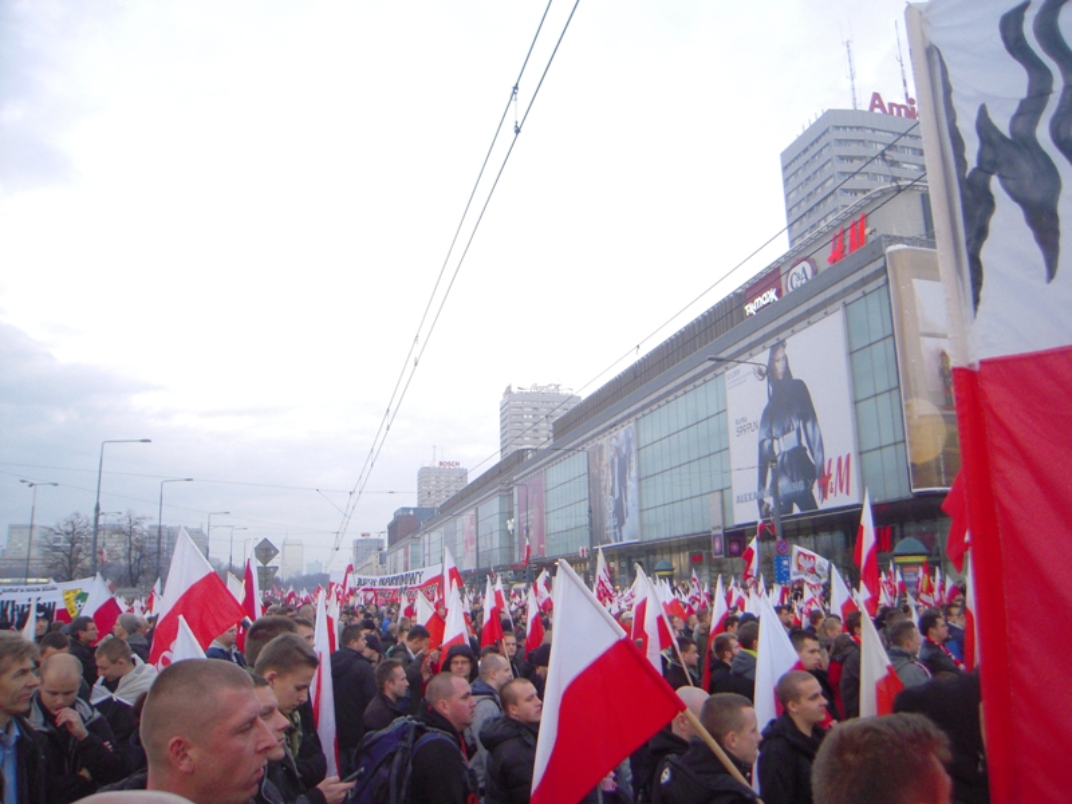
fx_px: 867
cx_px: 536
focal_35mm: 28
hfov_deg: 63.4
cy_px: 402
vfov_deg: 49.7
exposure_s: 1/250
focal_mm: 5
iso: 400
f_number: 2.7
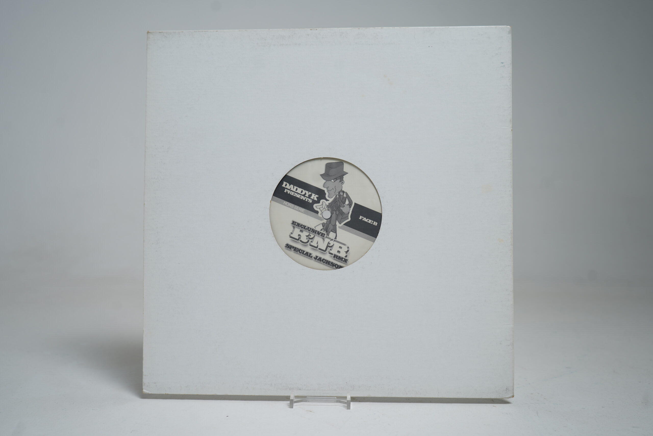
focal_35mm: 33
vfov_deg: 40.0
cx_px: 326
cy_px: 218
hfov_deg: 57.2
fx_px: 599
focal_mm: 33
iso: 64
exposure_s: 1/13
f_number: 5
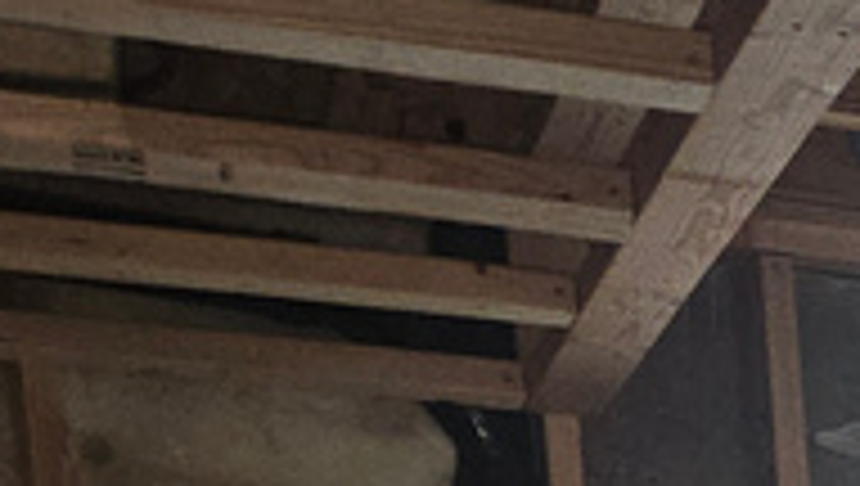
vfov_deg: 7.5
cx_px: 1810
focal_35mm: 134
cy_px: 1678
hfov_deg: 13.4
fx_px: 3060
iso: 100
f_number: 1.8
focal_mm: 5.4
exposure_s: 1/24
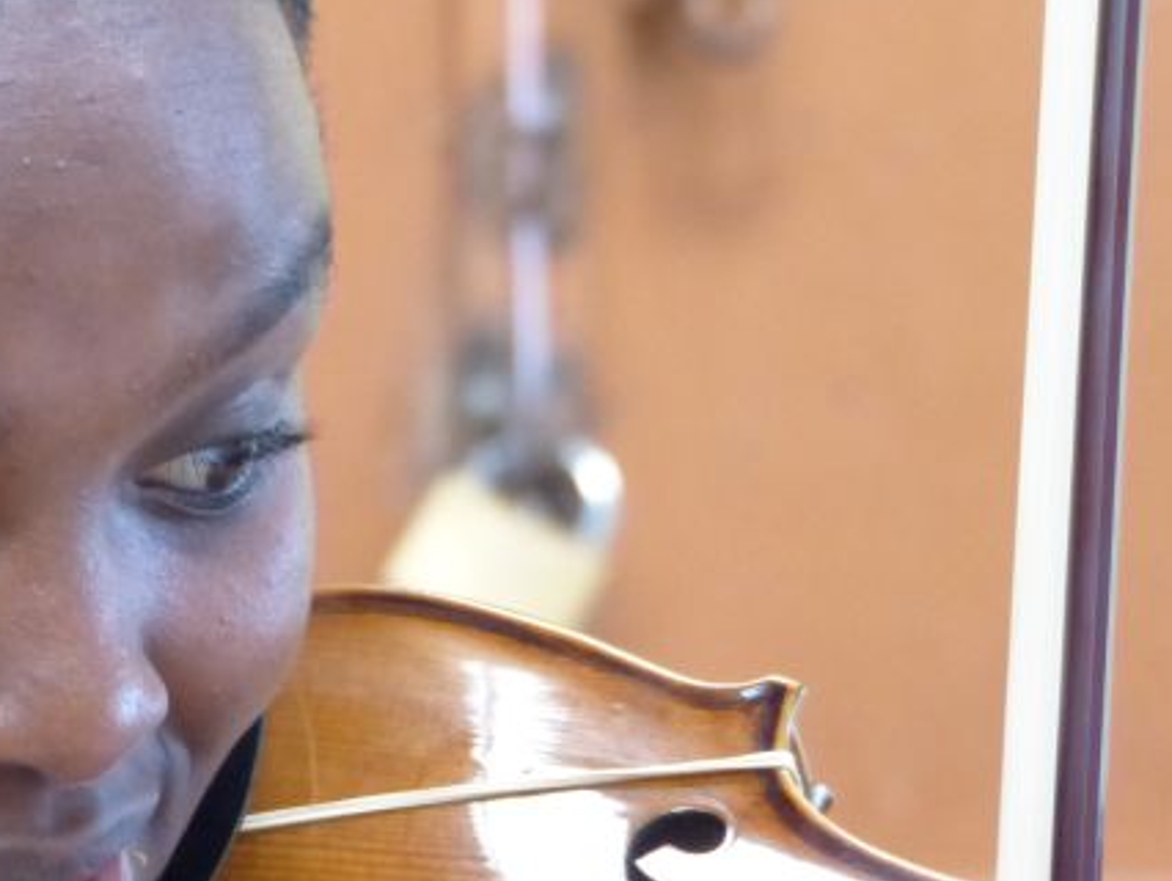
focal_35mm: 319
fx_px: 10807
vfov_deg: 4.7
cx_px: 275
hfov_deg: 6.2
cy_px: 716
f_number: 2.8
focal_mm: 30.6
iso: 800
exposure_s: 1/100
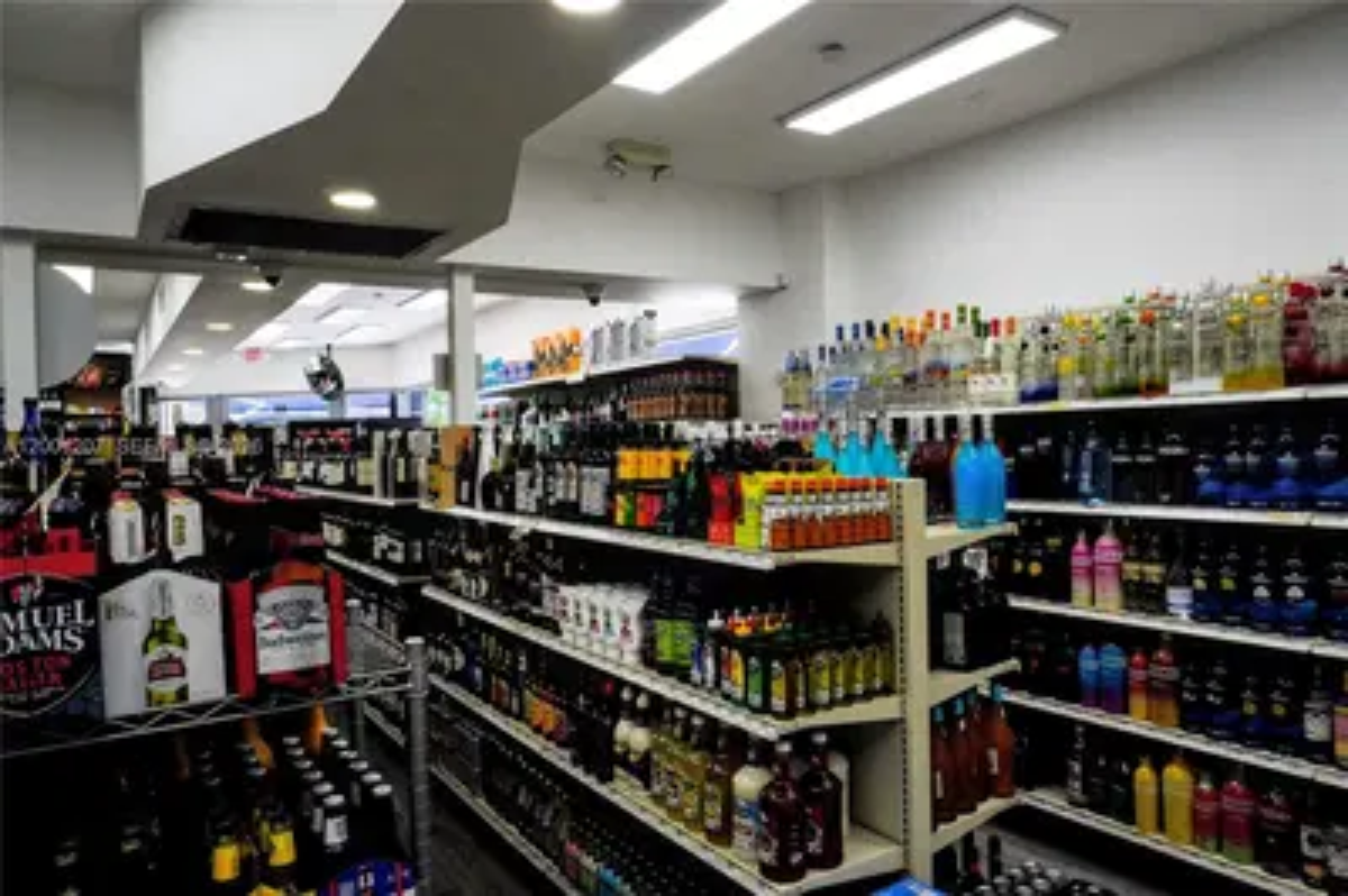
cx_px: 674
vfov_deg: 53.1
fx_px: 898
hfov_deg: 73.8
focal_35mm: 24
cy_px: 448
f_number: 9
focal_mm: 16
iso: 800
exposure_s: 1/200
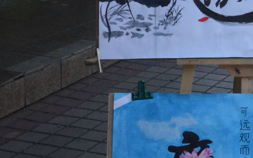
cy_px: 16
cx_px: 371
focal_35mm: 112
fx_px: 772
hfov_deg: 17.0
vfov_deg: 11.6
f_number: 14
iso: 3200
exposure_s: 1/1250
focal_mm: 22
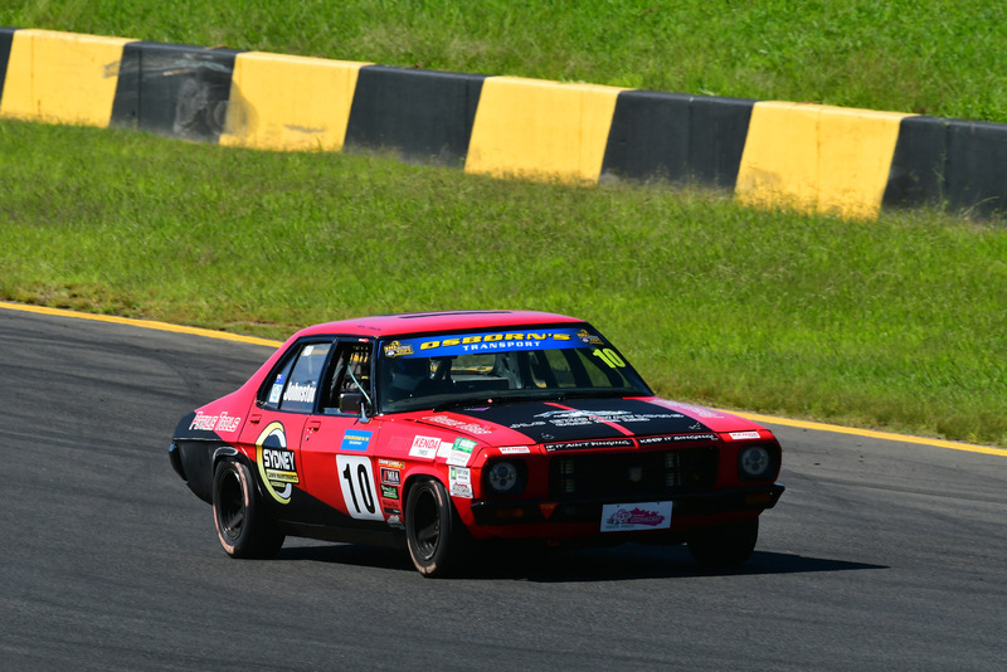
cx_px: 504
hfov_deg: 3.1
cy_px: 336
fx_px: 18467
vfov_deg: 2.1
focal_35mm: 660
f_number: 13
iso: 500
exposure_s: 1/640
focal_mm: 440
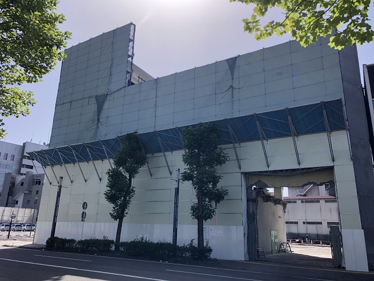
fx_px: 302
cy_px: 140
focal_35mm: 28
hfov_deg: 63.5
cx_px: 187
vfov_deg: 49.7
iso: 20
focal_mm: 3.99
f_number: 1.8
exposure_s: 1/1799
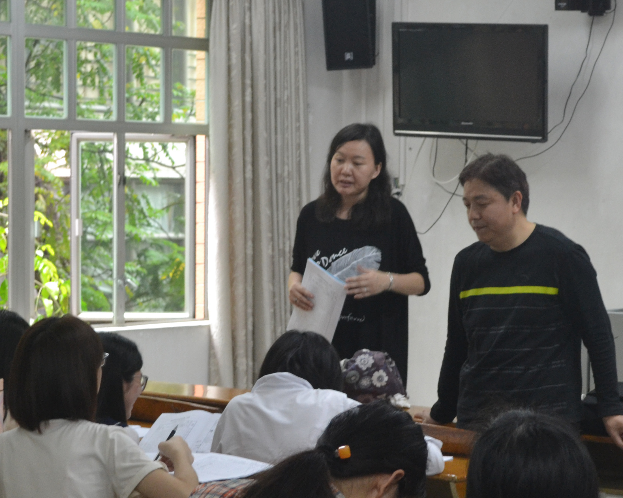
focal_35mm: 112
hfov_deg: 17.1
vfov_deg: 13.7
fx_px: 2065
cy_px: 351
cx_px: 389
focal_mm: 38
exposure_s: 1/25
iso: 800
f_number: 5
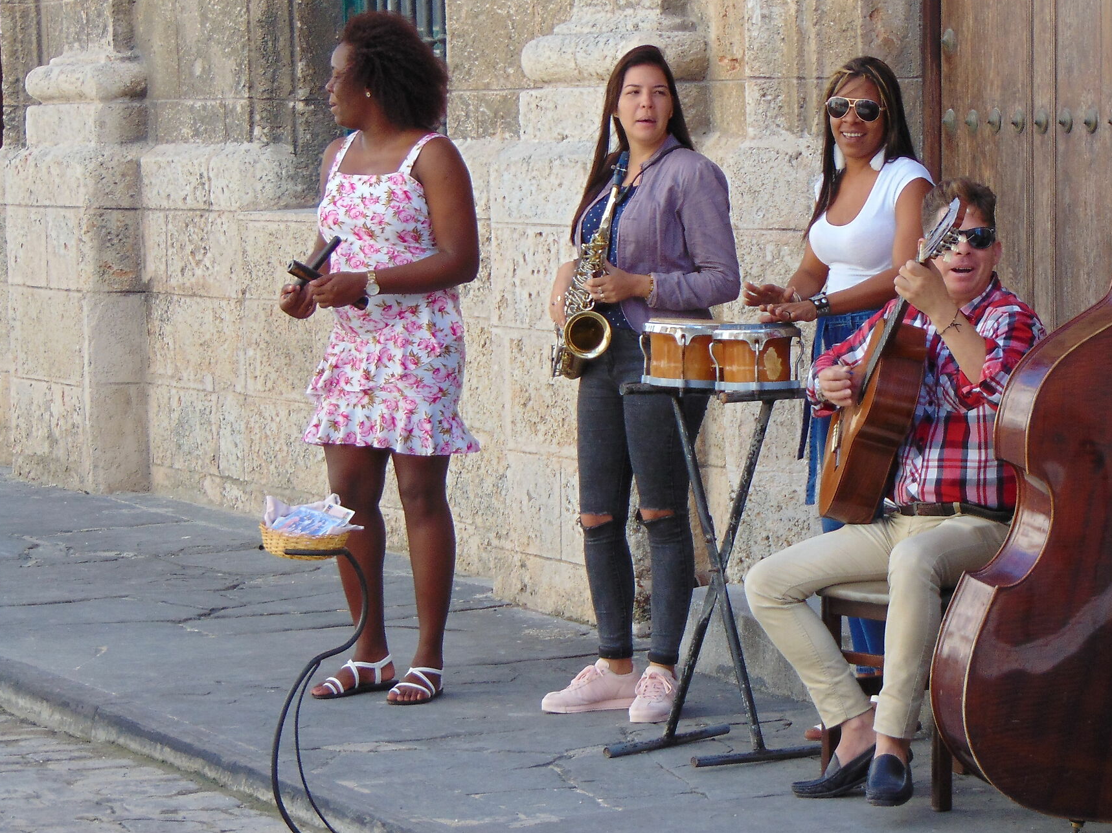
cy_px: 377
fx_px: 4850
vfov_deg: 9.8
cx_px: 767
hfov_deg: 13.1
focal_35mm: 151
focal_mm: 19.4
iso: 80
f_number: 3.9
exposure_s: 1/200
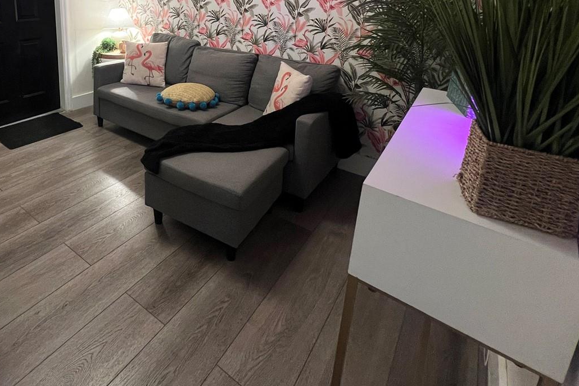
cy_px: 58
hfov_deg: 77.3
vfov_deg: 54.0
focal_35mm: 21
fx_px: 338
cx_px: 173
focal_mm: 1.57
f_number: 1.8
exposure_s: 1/60
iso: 400
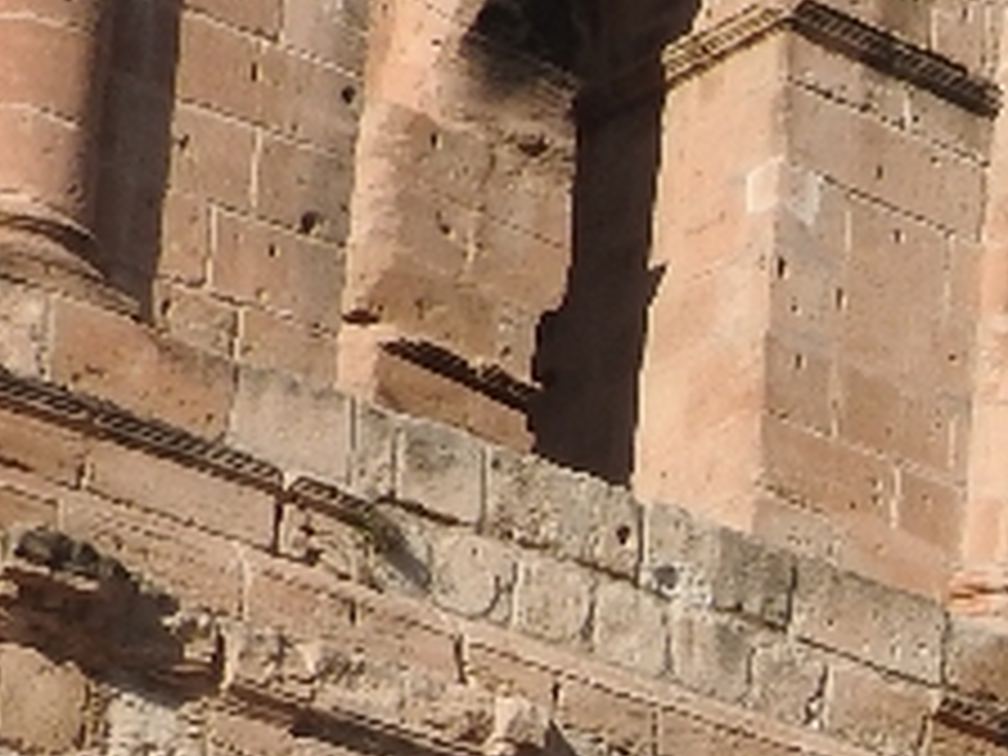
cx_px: 2524
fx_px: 7018
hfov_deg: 7.6
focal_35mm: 241
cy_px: 1562
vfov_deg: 6.0
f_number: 4
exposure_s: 1/1600
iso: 100
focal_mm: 8.1
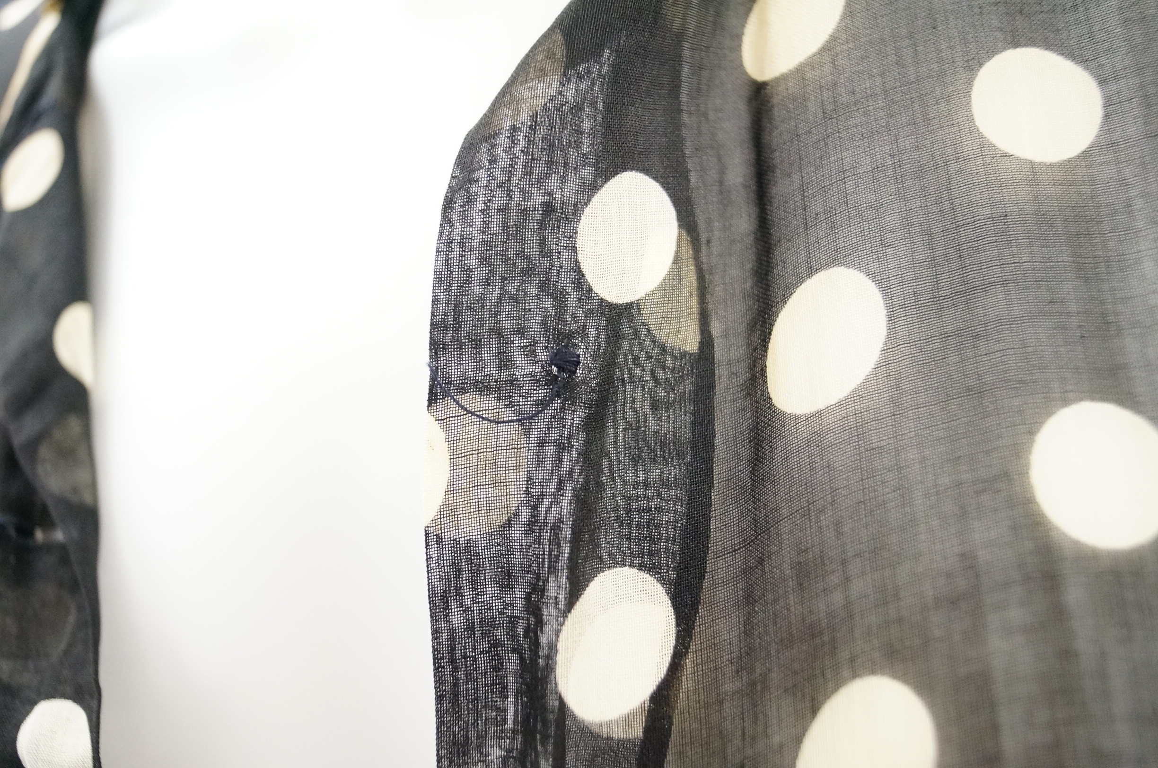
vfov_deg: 34.1
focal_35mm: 39
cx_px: 579
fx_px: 1253
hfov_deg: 49.6
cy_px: 384
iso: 2500
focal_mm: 26
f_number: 4.5
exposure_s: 1/60
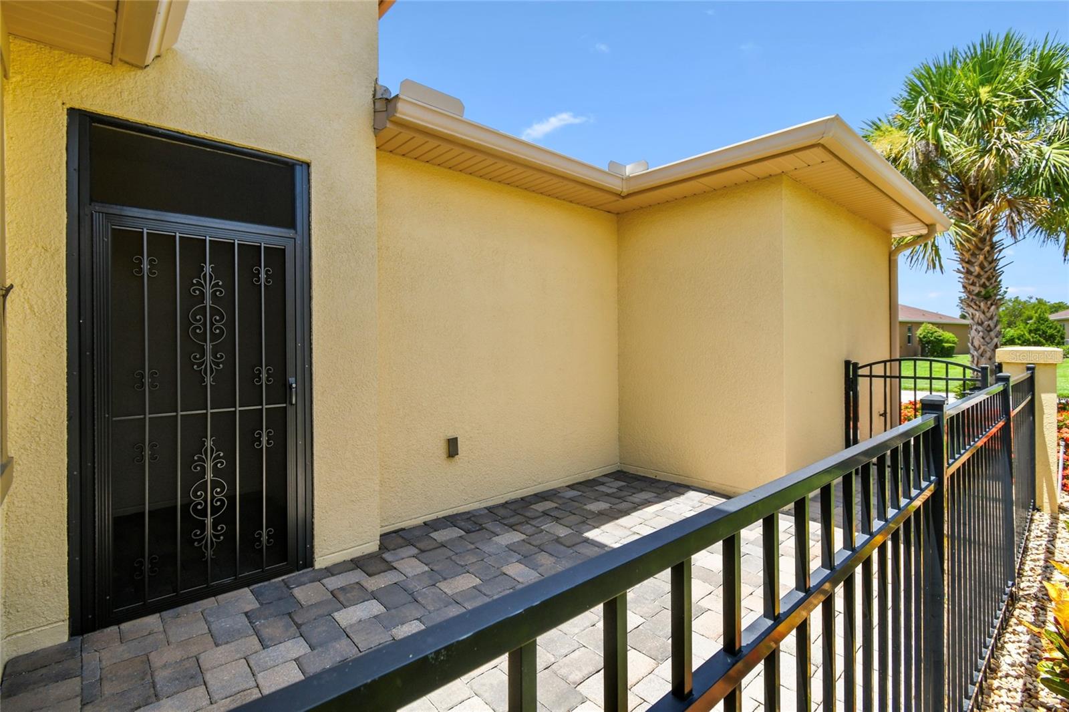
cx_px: 534
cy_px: 356
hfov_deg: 100.4
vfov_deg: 77.3
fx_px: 445
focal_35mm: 15
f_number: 7.1
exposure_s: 1/200
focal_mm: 10
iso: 100
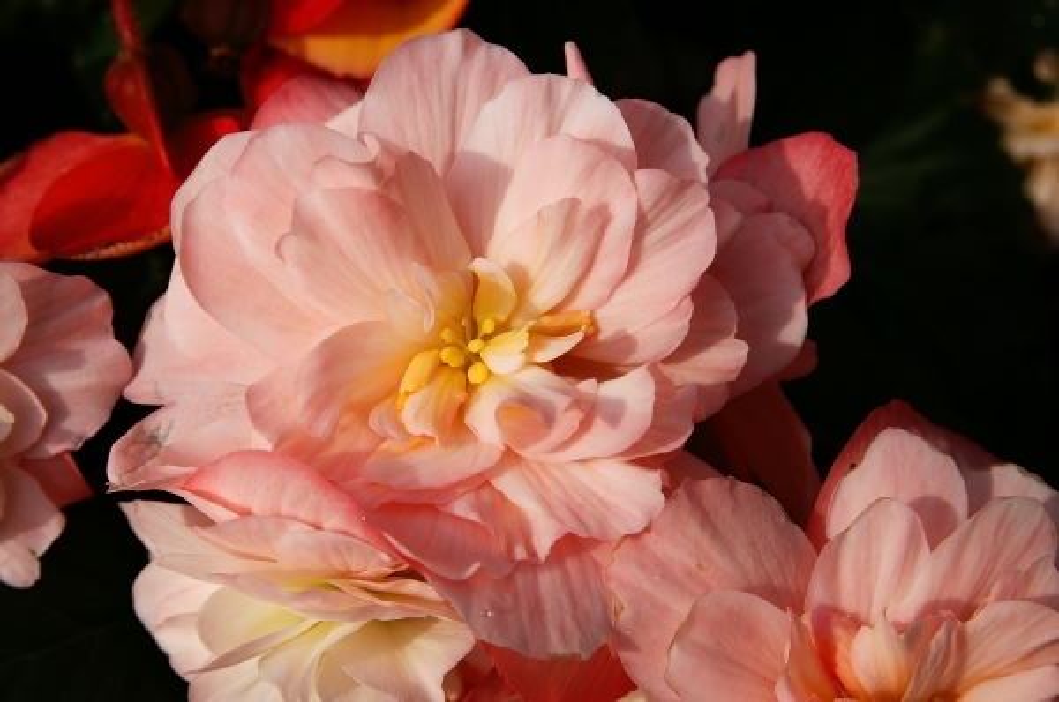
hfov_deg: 27.0
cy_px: 351
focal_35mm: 75
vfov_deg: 18.1
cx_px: 530
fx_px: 2203
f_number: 9
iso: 100
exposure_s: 1/400
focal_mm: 50
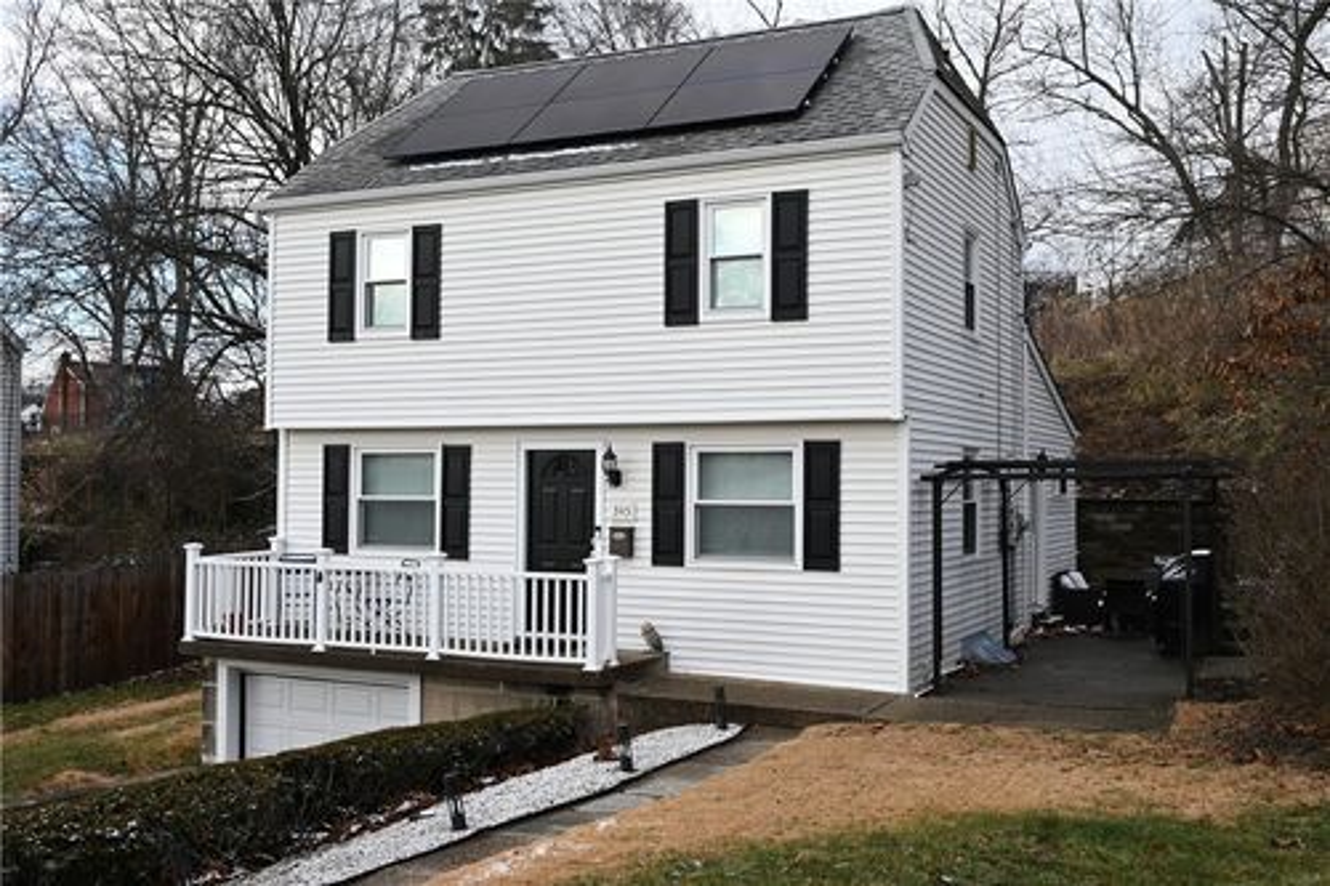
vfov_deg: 35.5
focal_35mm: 38
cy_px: 443
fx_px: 1385
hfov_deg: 51.3
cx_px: 665
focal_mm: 25
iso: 100
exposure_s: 1/80
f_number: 8
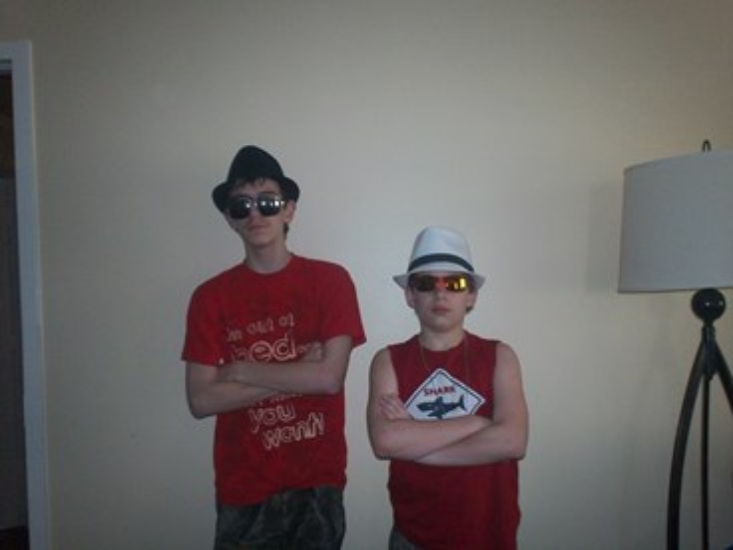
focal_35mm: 38
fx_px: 805
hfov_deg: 49.0
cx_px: 366
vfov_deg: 37.7
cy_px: 275
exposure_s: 1/30
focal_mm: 6.3
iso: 160
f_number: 4.5
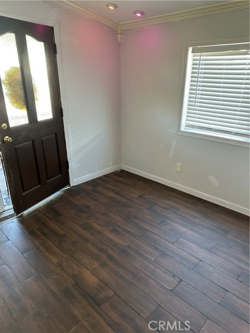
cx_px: 125
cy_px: 166
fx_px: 231
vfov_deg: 71.6
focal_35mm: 24
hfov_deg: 56.8
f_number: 1.78
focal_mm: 6.86
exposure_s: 1/70
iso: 200
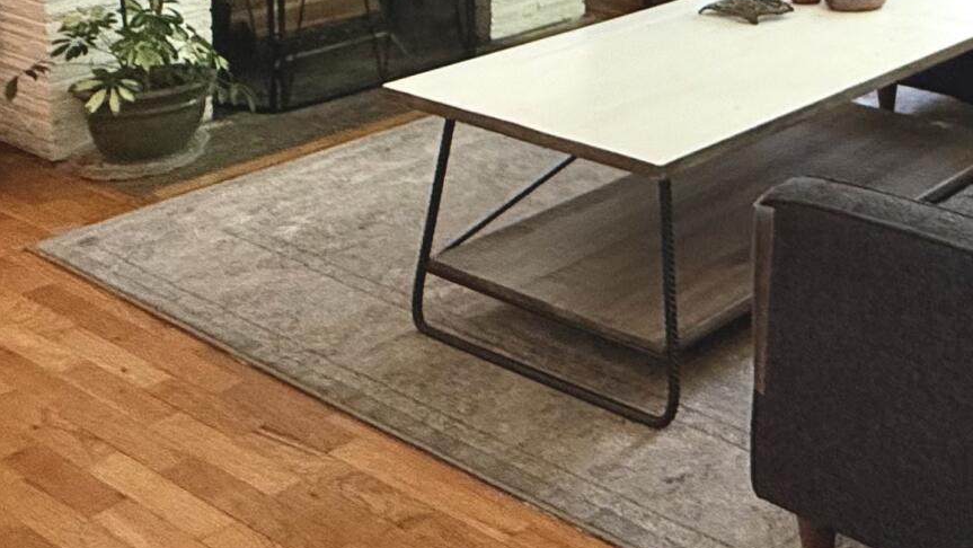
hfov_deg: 34.2
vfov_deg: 20.0
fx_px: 1368
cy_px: -242
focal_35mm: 53
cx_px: 1059
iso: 160
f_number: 2.2
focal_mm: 2.22
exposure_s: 1/120
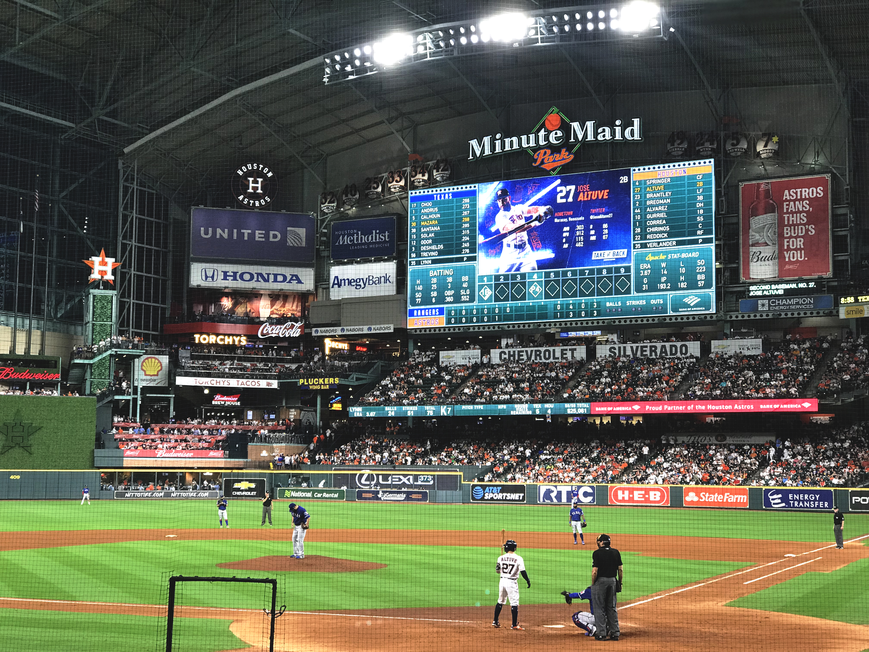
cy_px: 326
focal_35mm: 57
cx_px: 434
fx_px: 1431
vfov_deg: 25.7
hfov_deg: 33.8
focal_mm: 6.6
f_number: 2.8
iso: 64
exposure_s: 1/60
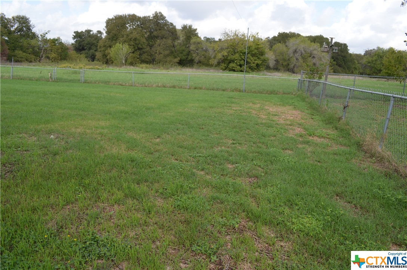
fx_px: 305
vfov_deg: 47.7
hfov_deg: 67.5
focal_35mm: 27
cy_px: 135
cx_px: 204
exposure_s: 1/250
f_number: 8
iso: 180
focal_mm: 18
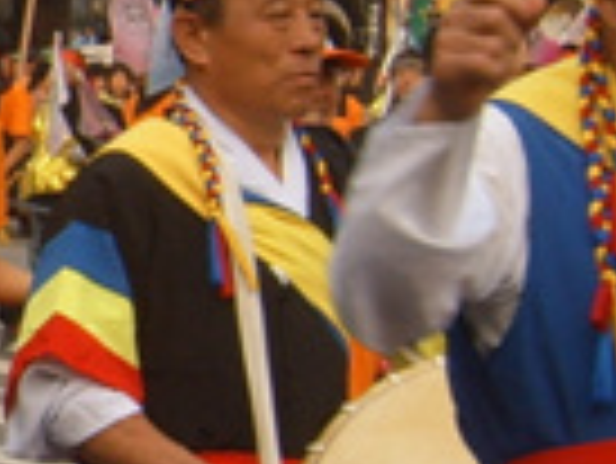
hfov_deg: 8.9
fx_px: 3740
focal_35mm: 210
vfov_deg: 7.1
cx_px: -638
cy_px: 207
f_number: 6.4
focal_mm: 7.5
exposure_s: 1/90
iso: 50
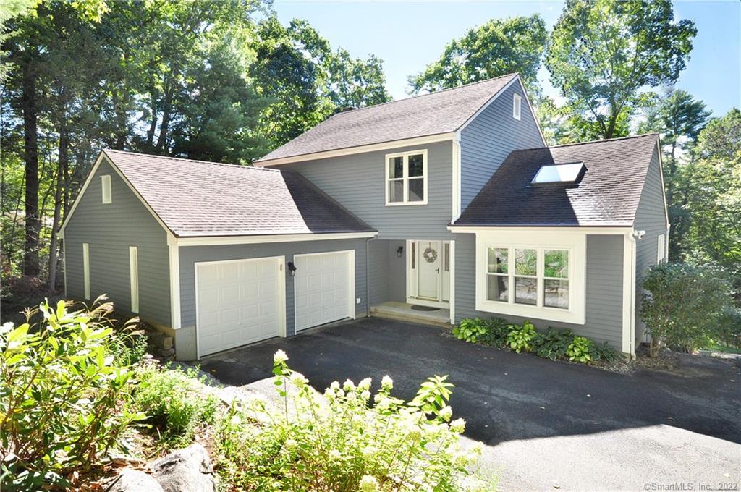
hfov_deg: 85.5
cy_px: 246
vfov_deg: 63.1
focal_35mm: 20
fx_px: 401
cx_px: 370
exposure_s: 1/200
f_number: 8
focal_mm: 13
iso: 640
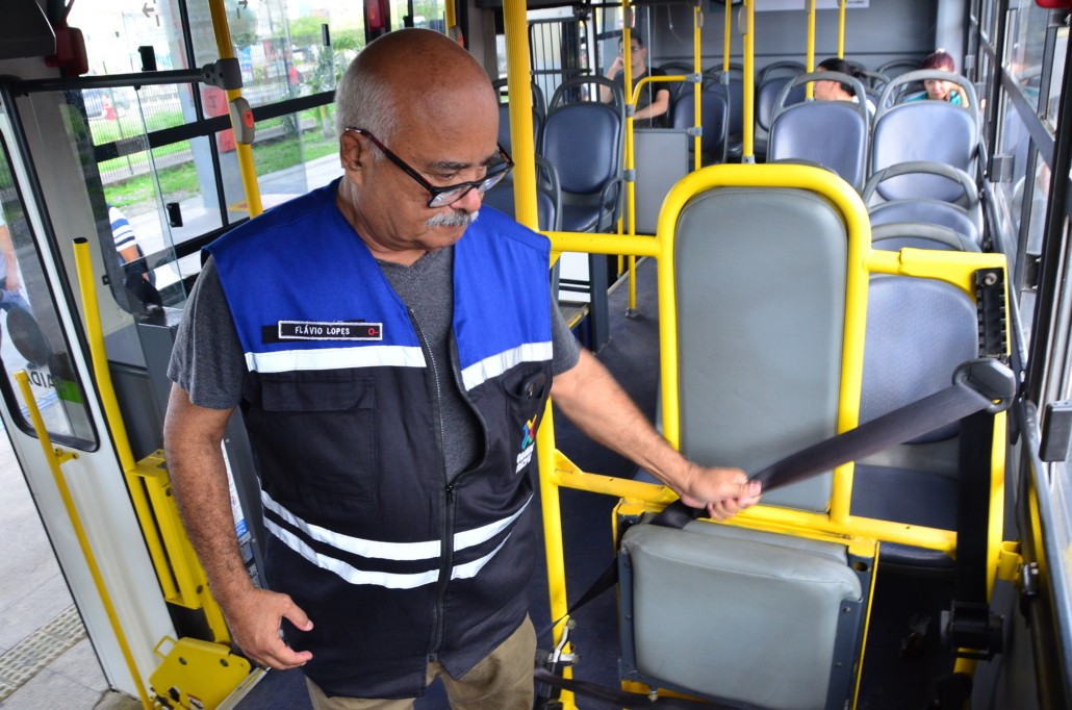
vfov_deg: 47.7
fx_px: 802
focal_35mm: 27
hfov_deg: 67.5
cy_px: 355
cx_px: 536
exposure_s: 1/60
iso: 500
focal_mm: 18
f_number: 8
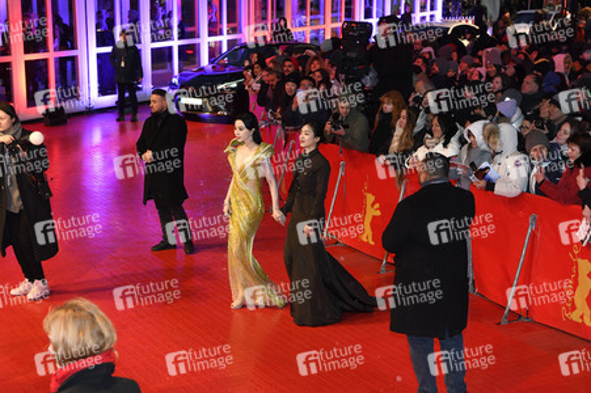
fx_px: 853
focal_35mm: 52
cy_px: 196
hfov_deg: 38.2
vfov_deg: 26.0
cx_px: 296
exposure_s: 1/200
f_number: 5
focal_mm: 52
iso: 1250
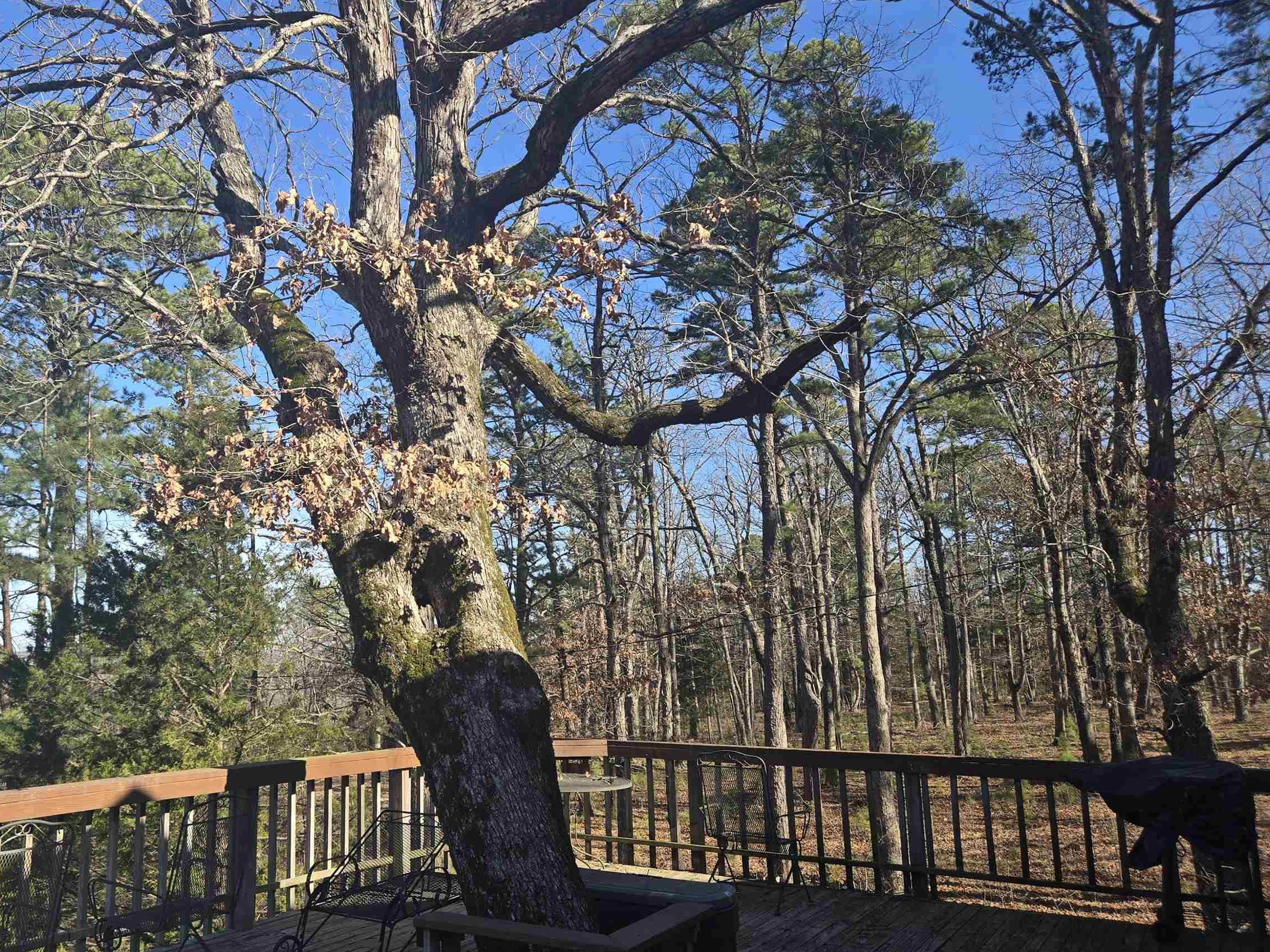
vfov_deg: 45.4
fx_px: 1137
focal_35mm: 31
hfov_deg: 57.2
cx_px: 430
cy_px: 465
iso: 25
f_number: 1.8
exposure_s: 1/711
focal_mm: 5.4
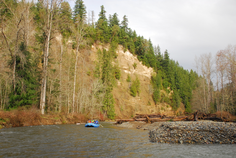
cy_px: 79
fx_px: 256
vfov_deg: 34.3
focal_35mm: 39
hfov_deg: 49.5
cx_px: 118
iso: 200
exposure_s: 1/500
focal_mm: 26
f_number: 5
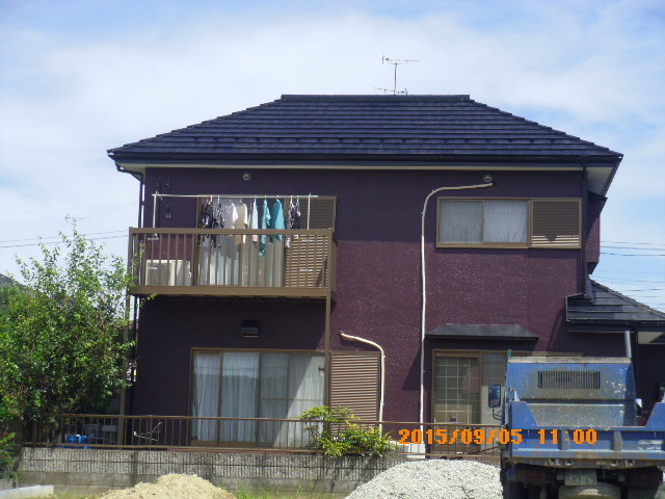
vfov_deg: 18.9
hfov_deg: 25.0
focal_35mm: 78
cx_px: 332
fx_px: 1498
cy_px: 250
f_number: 5.4
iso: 64
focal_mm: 14
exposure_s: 1/320
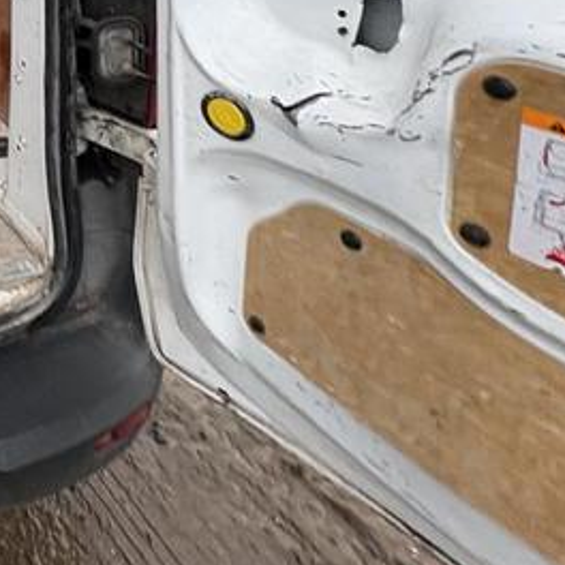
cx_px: -385
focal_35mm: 42
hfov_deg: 24.4
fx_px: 776
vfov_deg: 34.3
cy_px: -64
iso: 100
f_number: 2.2
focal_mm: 2.22
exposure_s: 1/99
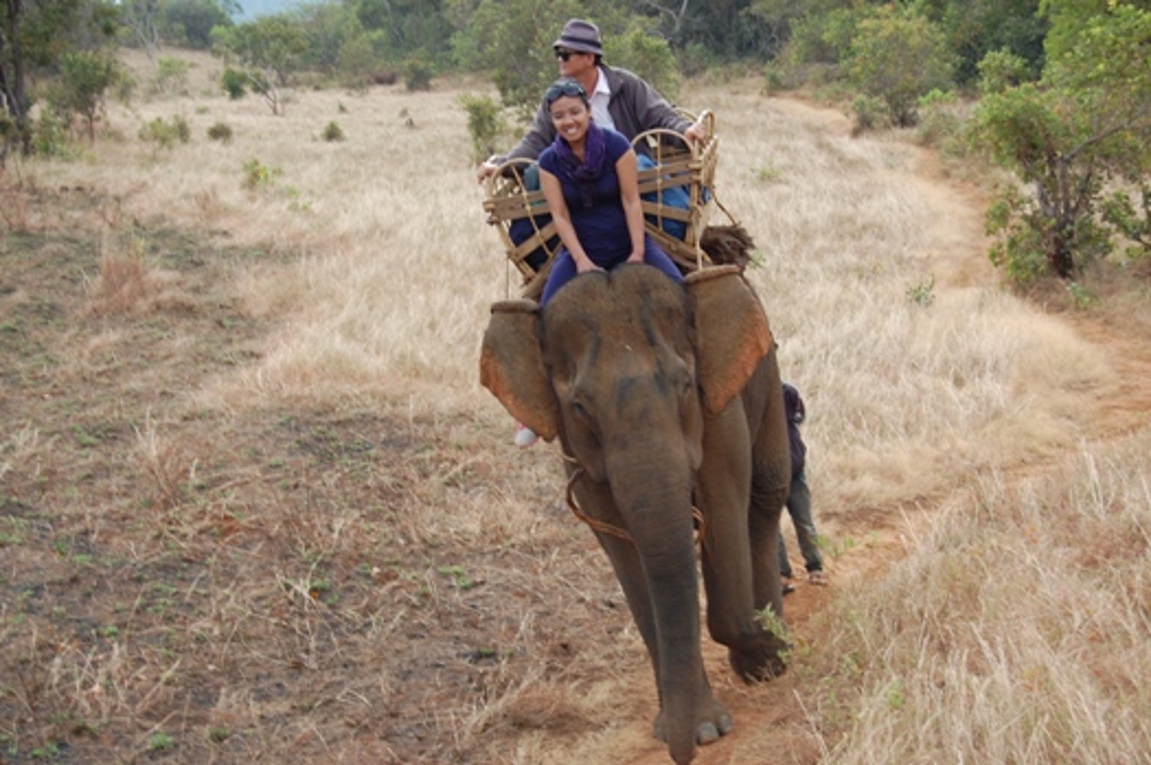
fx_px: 2156
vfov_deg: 20.1
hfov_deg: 29.9
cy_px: 382
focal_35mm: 68
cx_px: 576
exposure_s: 1/200
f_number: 7.1
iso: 200
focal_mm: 45
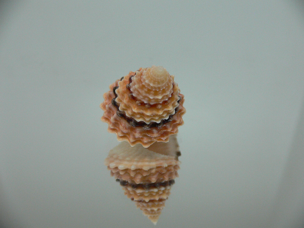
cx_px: 152
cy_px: 114
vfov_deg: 40.7
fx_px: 307
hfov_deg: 52.6
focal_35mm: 35
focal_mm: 4.6
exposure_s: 1/60
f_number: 2.8
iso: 200
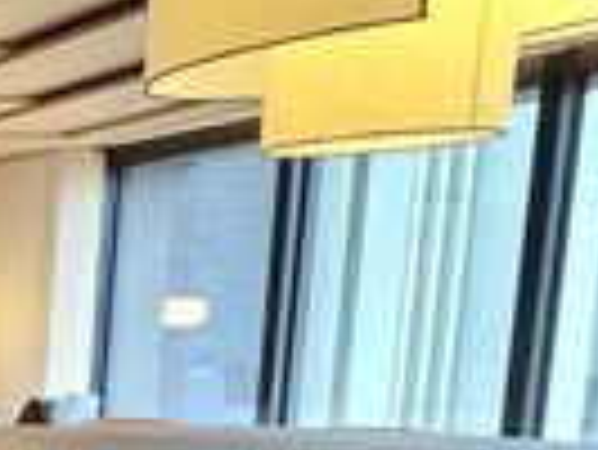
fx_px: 1089
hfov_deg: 17.4
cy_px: 459
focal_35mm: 63
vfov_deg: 22.4
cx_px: -692
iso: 800
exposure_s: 1/60
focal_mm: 2.22
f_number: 2.2
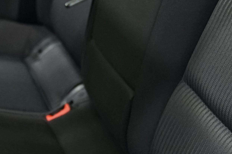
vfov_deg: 10.2
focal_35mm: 135
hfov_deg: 15.0
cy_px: 80
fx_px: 870
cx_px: 28
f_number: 2.8
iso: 1250
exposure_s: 1/40
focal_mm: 28
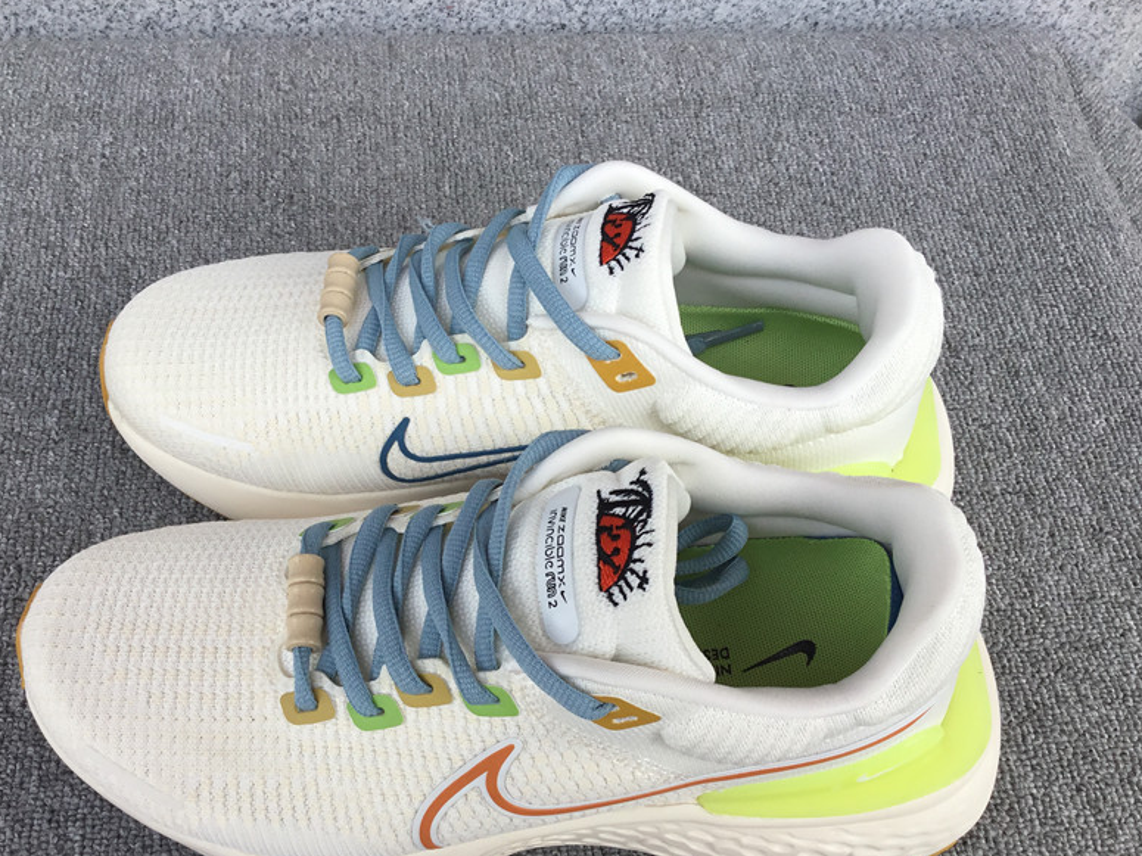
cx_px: 517
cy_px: 468
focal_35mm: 36
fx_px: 1187
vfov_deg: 39.6
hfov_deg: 51.3
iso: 25
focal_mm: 3.3
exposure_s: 1/488
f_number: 2.4
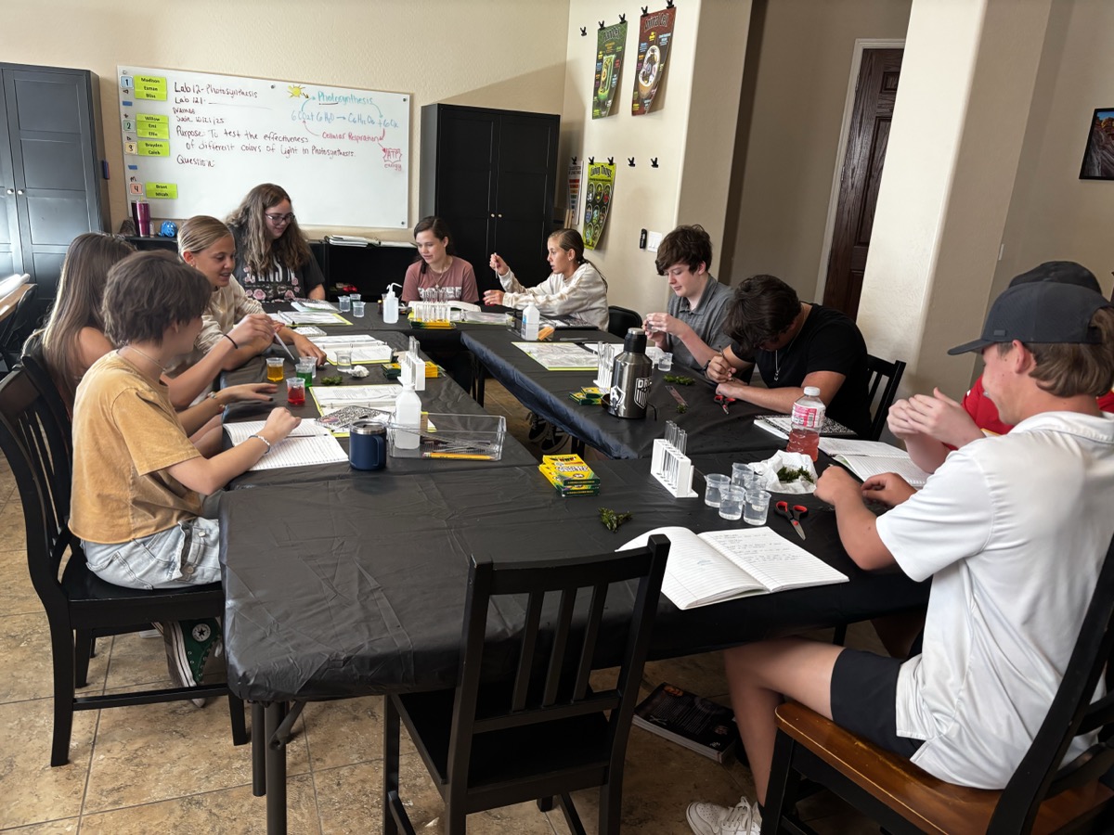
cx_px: 557
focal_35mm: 26
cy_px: 418
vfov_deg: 53.1
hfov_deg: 67.3
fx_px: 837
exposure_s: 1/60
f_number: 1.6
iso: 160
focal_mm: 5.96
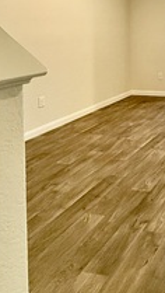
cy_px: 32
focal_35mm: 35
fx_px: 271
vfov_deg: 50.5
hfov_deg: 26.3
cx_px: 236
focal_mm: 2.22
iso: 500
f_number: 2.2
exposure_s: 1/120
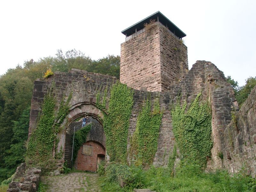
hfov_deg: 54.0
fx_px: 251
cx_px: 128
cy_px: 96
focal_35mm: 34
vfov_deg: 41.8
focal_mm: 7.13
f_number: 4
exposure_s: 1/195
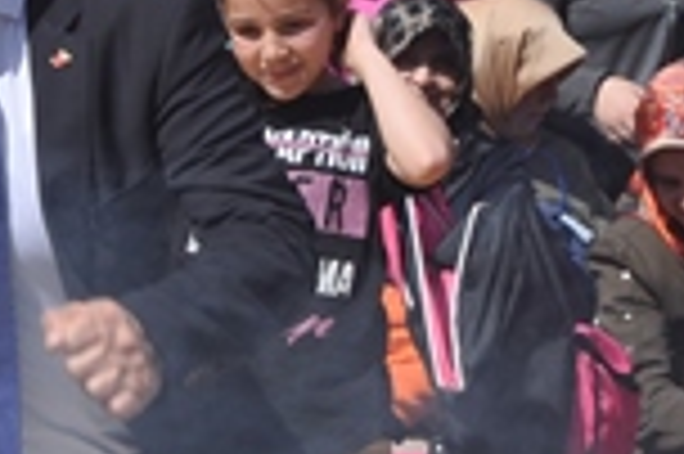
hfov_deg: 5.4
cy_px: 609
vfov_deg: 3.6
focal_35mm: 378
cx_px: -315
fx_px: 7174
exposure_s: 1/800
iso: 200
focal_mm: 60
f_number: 7.1
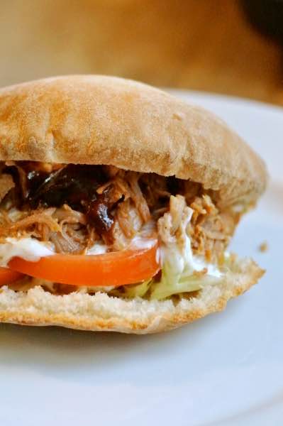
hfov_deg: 15.9
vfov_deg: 23.7
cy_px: 213
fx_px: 1016
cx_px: 142
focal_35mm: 86
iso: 3200
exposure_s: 1/400
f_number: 2.5
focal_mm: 32
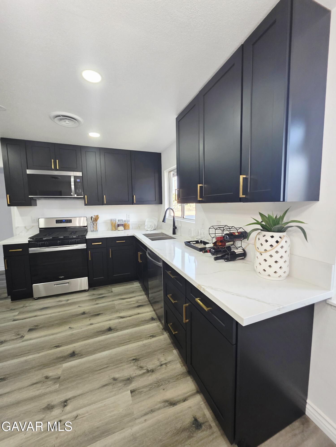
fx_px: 168
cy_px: 224
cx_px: 168
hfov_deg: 89.9
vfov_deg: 106.2
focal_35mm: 13
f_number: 1.9
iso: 160
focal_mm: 2.2
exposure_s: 1/120
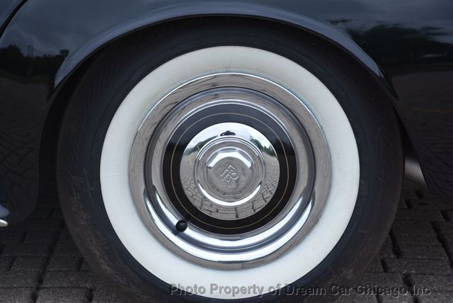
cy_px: 152
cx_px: 226
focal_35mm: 135
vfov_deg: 10.2
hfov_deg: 15.2
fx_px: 1700
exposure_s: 1/500
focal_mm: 90
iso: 320
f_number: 8
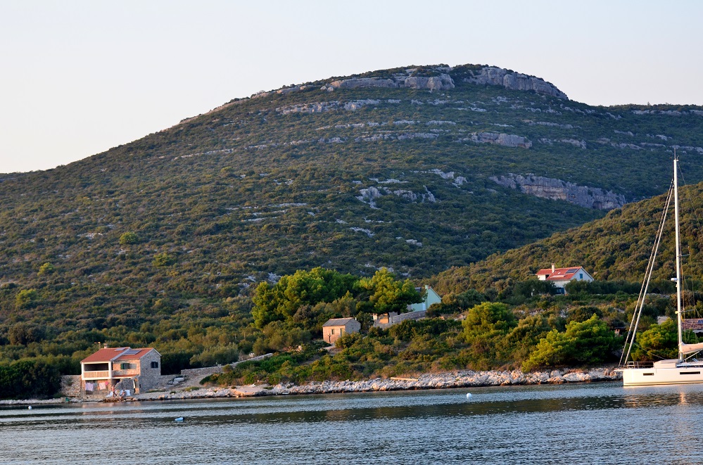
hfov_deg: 19.5
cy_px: 232
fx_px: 2046
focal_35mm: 105
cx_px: 352
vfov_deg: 13.0
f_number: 4.5
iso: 400
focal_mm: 70
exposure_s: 1/320
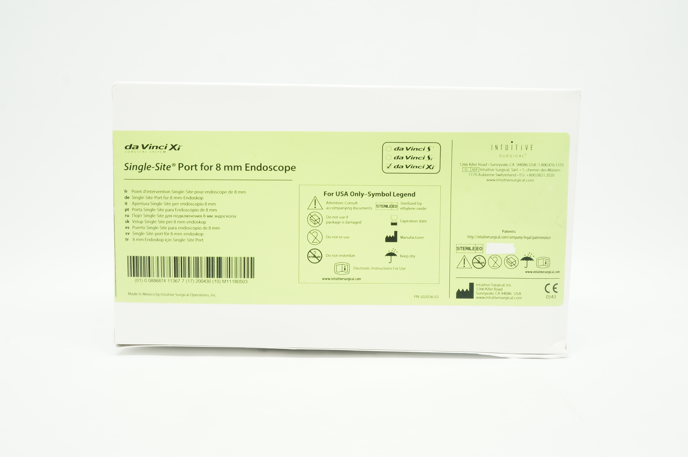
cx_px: 344
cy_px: 228
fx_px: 716
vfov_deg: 35.4
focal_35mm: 38
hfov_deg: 51.3
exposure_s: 1/10
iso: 400
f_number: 13
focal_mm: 25
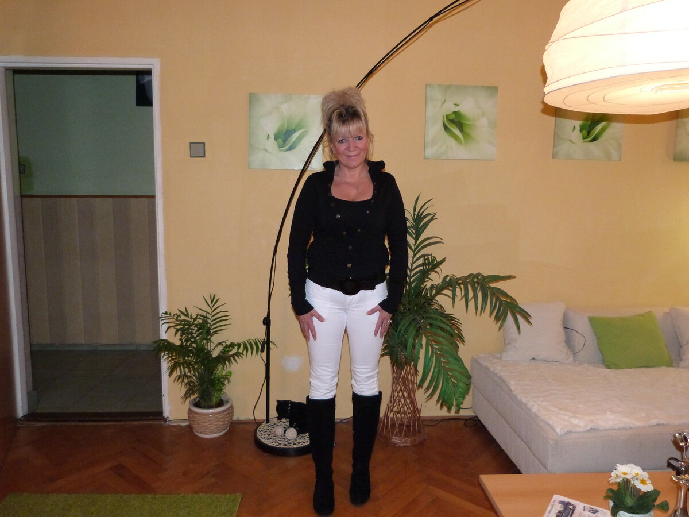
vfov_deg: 54.9
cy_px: 258
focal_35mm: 25
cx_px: 344
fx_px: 498
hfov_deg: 69.4
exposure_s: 1/60
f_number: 2.8
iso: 400
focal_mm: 4.5
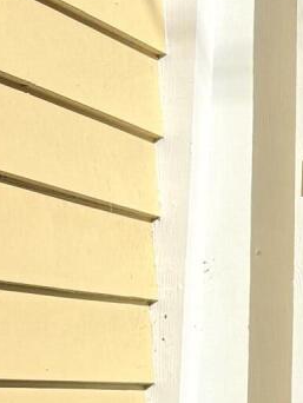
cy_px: 180
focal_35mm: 152
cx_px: 589
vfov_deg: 13.0
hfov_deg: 9.2
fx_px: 1772
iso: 50
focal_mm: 5.96
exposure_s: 1/8850
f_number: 1.6
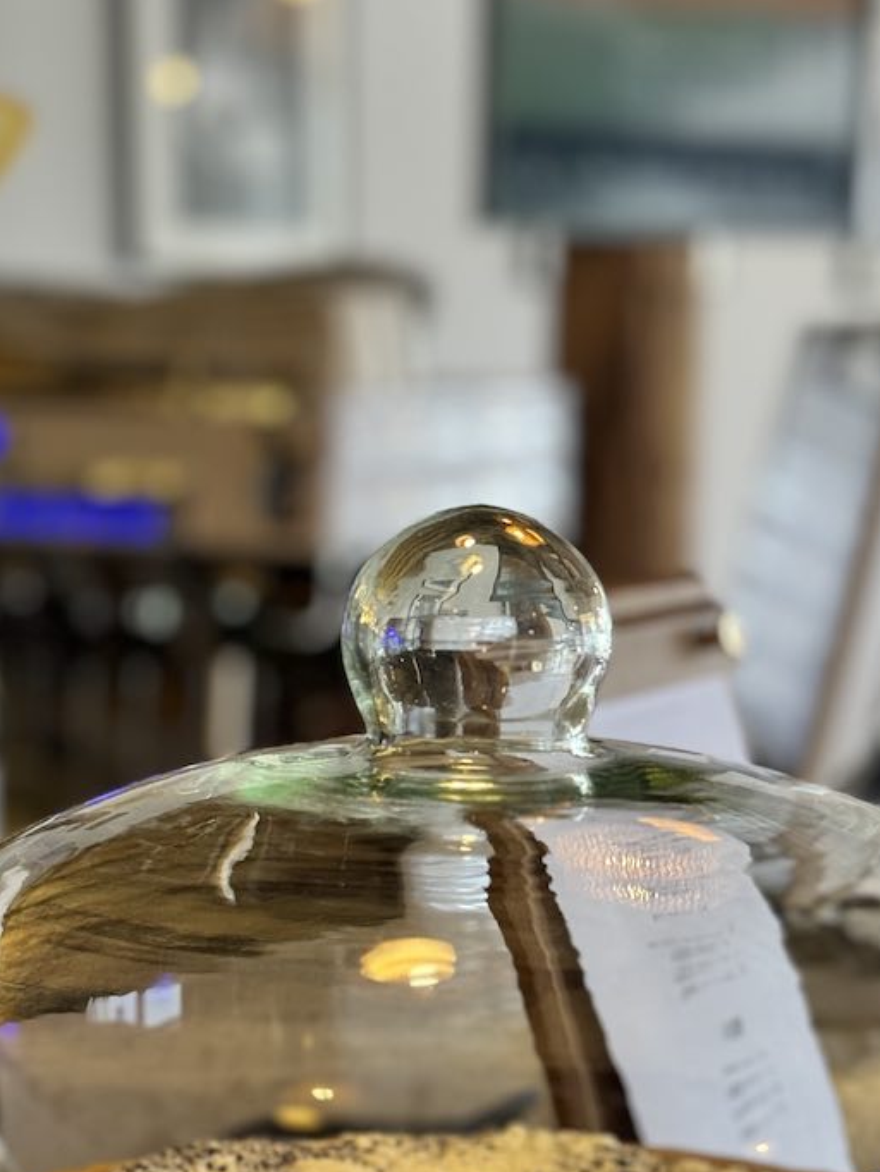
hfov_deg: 19.4
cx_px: 529
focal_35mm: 76
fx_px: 2574
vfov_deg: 25.5
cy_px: 773
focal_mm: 6.76
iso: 250
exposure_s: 1/33
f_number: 1.78
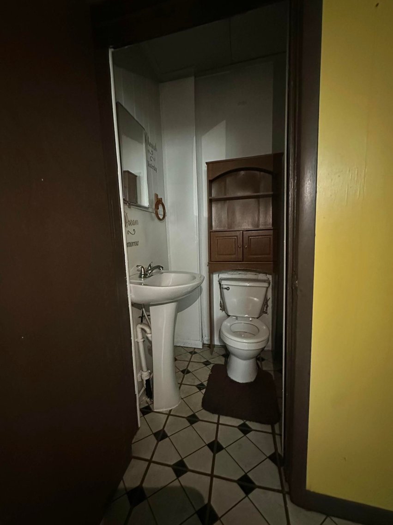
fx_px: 212
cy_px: 262
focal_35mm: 14
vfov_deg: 102.1
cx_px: 196
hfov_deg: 85.7
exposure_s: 1/30
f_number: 2.2
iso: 1250
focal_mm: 2.22
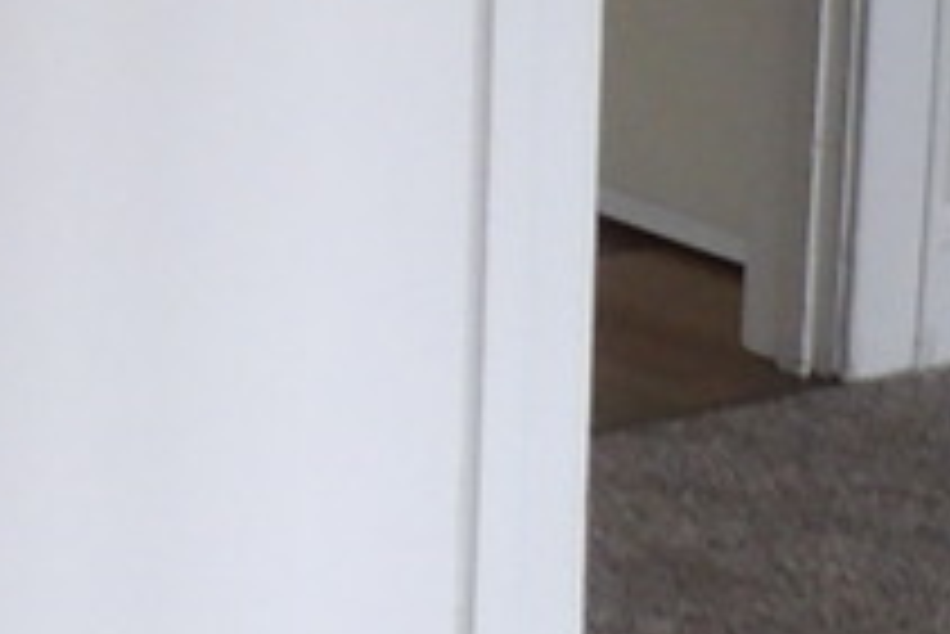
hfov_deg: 11.1
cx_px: -846
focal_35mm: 170
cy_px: -103
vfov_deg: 8.0
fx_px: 4489
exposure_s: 1/20
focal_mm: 4.3
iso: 200
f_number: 3.2
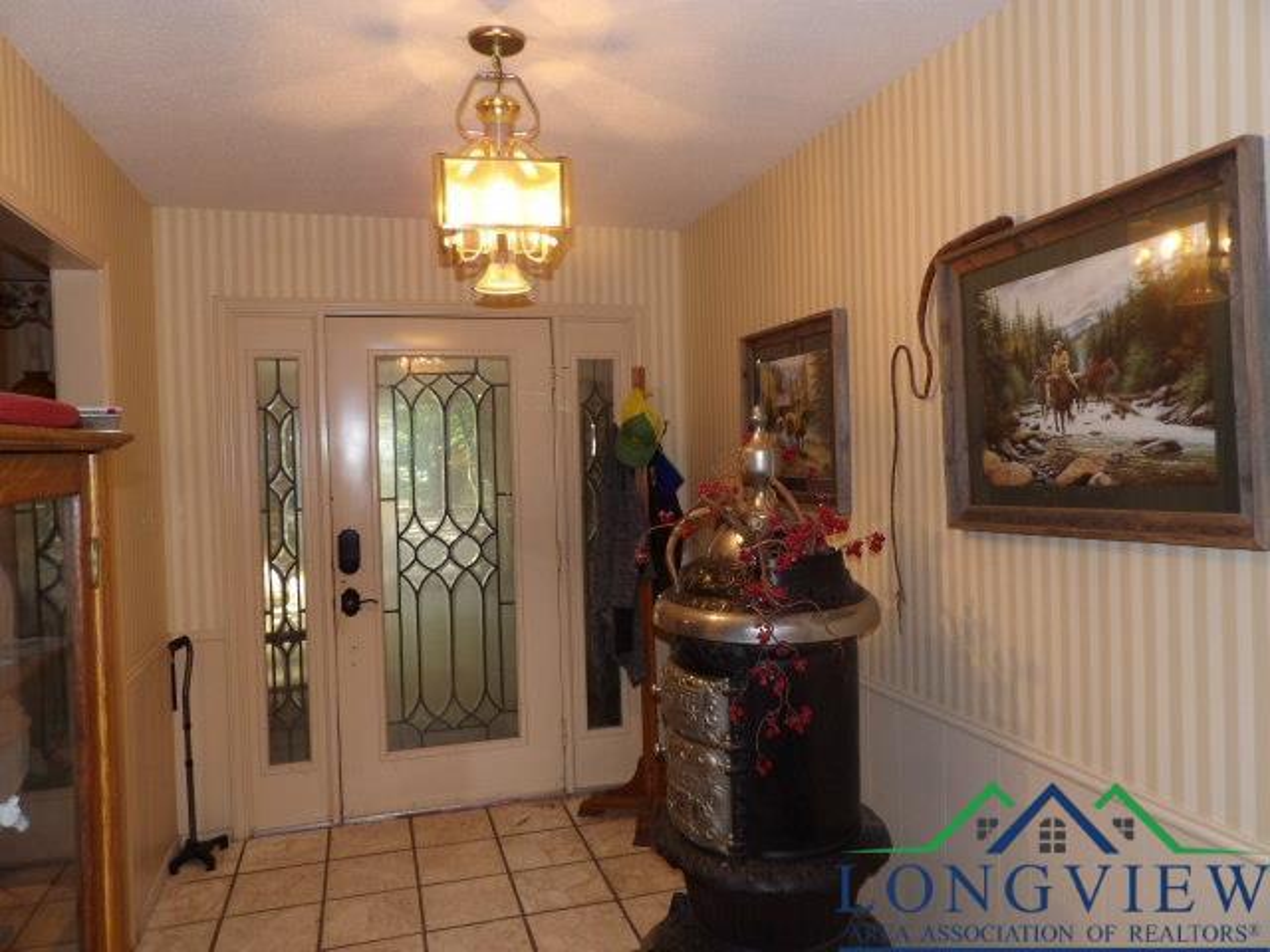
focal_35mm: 24
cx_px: 635
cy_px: 476
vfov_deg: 56.8
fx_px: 881
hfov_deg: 71.6
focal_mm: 4.3
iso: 200
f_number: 3.2
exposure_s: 1/33
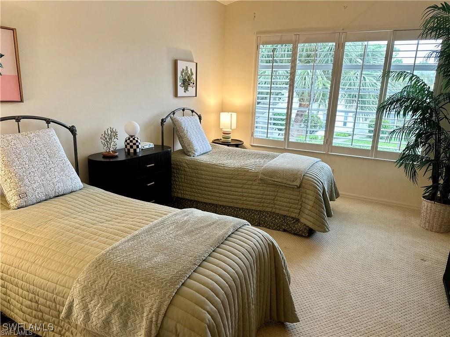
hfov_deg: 71.6
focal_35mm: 24
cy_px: 168
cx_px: 225
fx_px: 312
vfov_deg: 56.8
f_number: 1.78
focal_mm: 6.86
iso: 320
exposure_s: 1/60
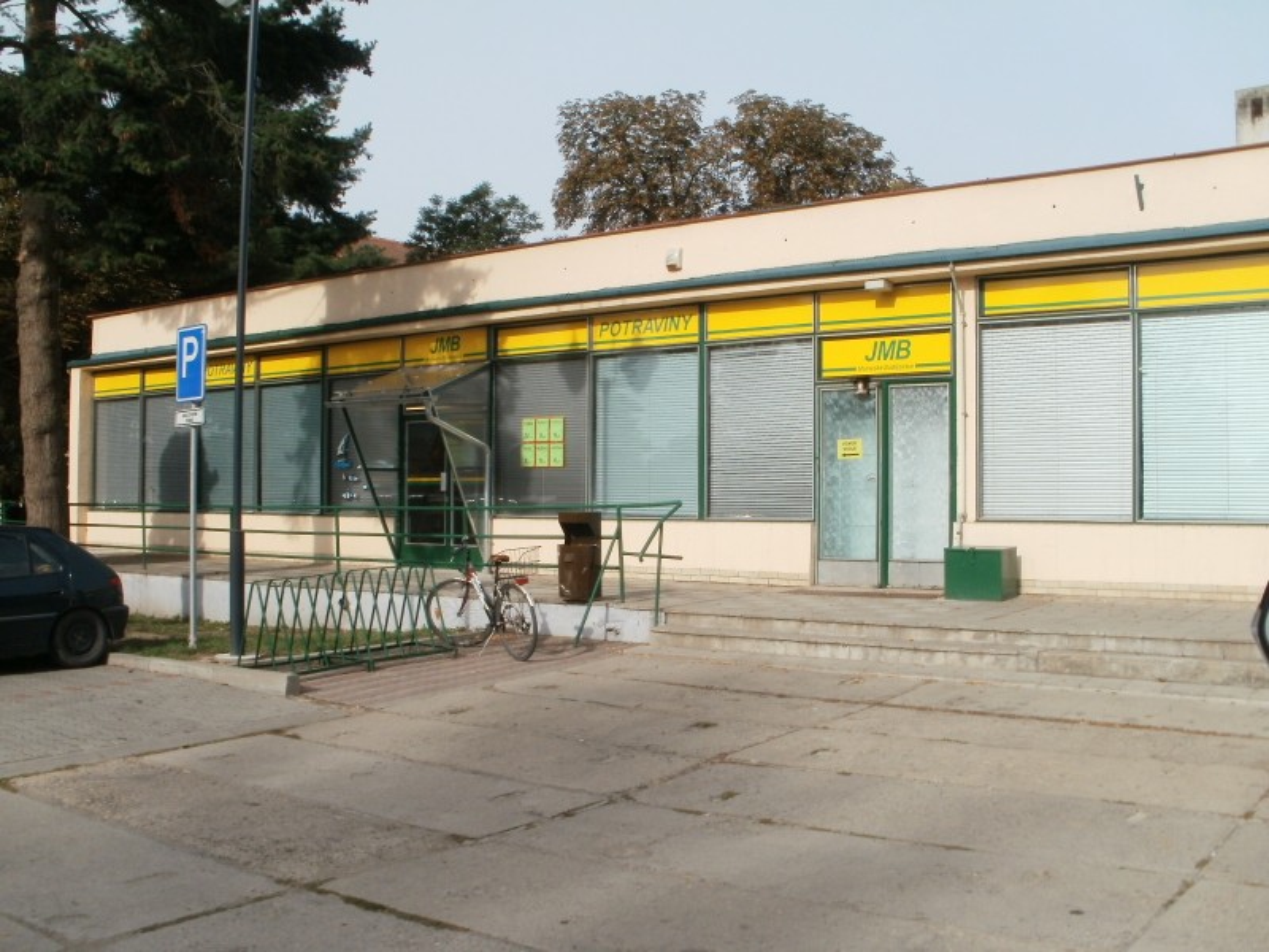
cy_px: 476
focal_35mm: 36
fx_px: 1320
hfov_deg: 51.4
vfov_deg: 39.7
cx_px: 634
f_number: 5.6
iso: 100
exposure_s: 1/640
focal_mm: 6.3
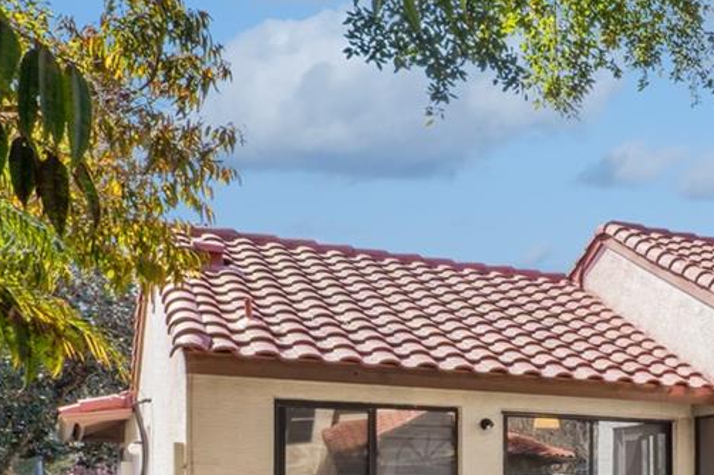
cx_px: 1008
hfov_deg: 28.7
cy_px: 495
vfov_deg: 25.0
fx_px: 1011
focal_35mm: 51
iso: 200
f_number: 20
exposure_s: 1/40
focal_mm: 16
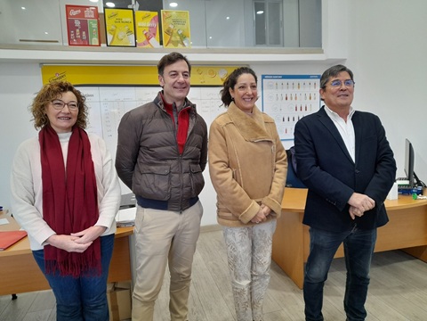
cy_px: 160
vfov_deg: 54.9
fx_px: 308
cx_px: 214
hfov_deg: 69.4
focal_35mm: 25
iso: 100
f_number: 2
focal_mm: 4.6
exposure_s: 1/50
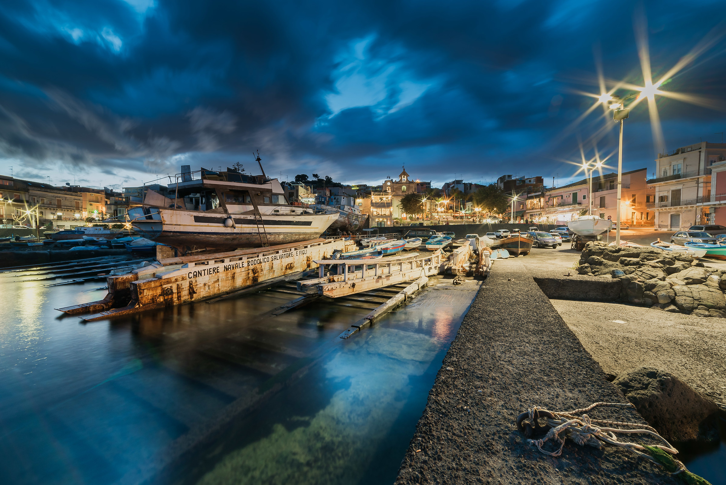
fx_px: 282
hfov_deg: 104.2
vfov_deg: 81.3
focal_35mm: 14
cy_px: 242
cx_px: 363
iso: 50
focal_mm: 14
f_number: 18
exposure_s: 30
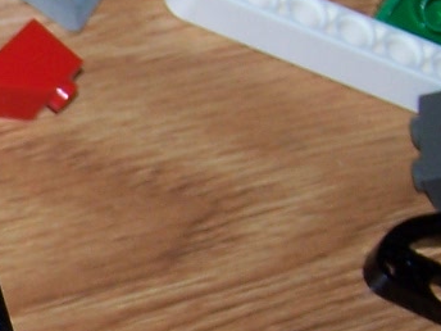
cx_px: -459
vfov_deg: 6.4
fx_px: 2930
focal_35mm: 230
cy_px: 337
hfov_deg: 8.2
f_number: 3
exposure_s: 1/60
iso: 80
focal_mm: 8.5
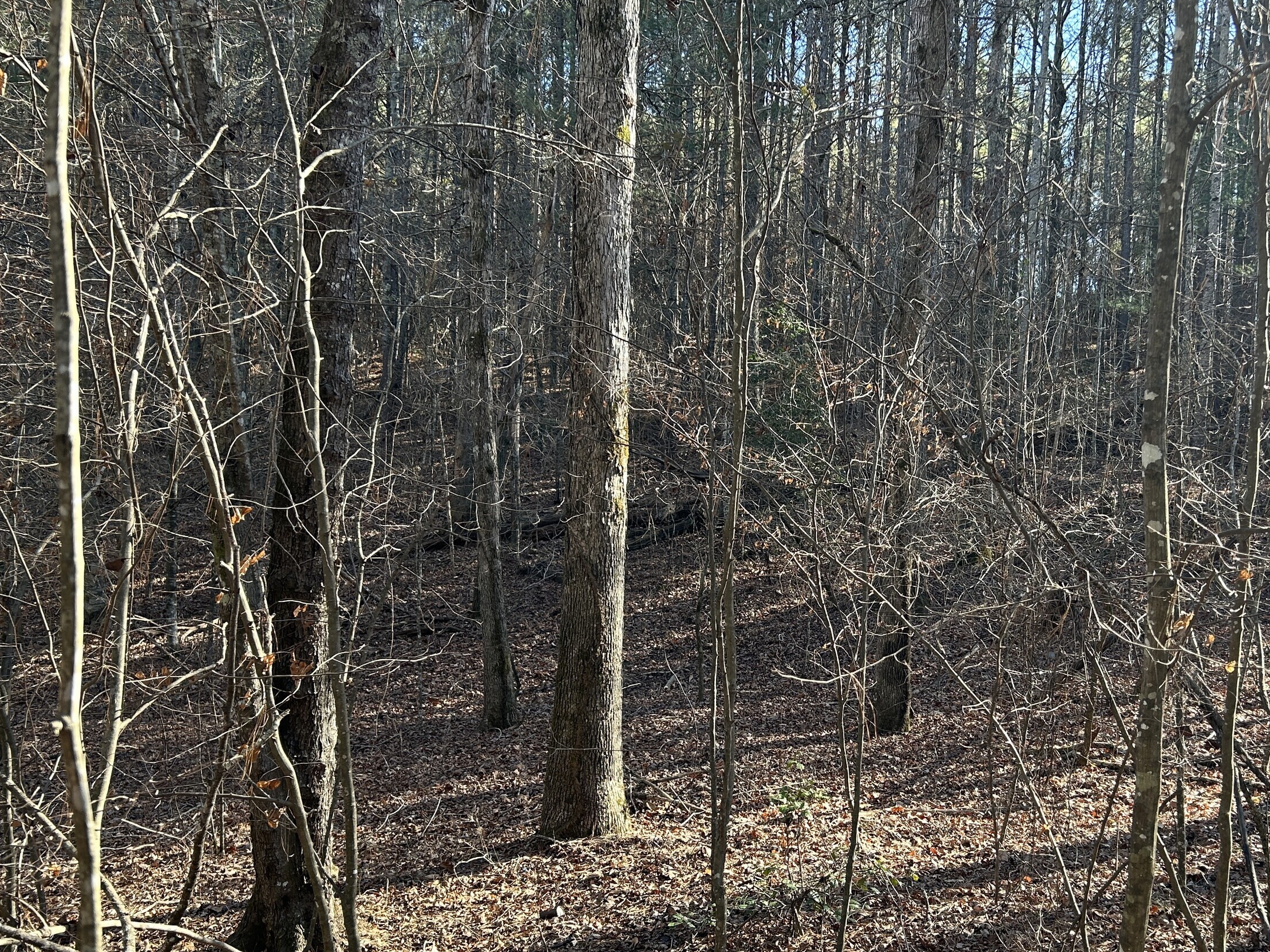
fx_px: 1321
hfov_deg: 50.9
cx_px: 789
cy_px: 582
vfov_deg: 39.4
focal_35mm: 36
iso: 40
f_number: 1.5
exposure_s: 1/221
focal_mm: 5.7
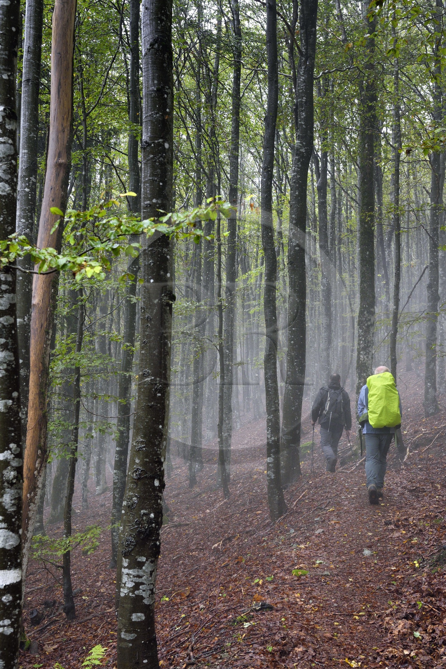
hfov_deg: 24.6
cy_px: 334
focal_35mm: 55
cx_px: 223
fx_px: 1023
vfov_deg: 36.3
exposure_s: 1/80
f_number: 9
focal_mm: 55
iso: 1600
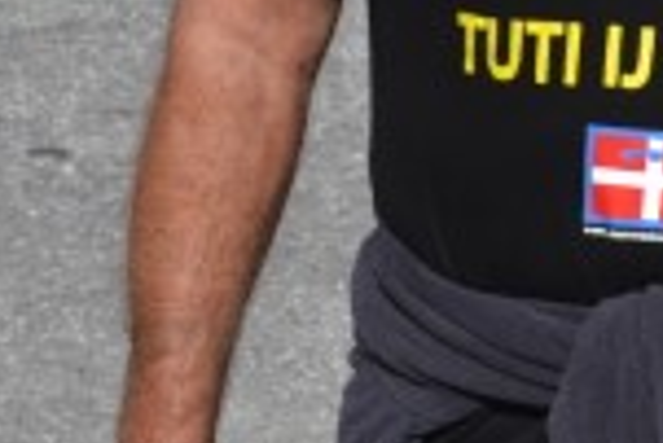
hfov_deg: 9.8
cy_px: -158
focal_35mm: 207
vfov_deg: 6.6
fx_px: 3823
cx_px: 711
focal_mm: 29
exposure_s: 1/200
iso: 100
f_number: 7.1
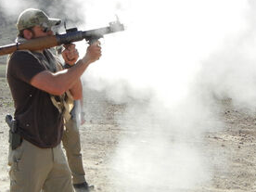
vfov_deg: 19.8
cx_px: 124
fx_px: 547
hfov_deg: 26.3
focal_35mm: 74
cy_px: 135
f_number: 3.6
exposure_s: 1/963
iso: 160
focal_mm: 6.2
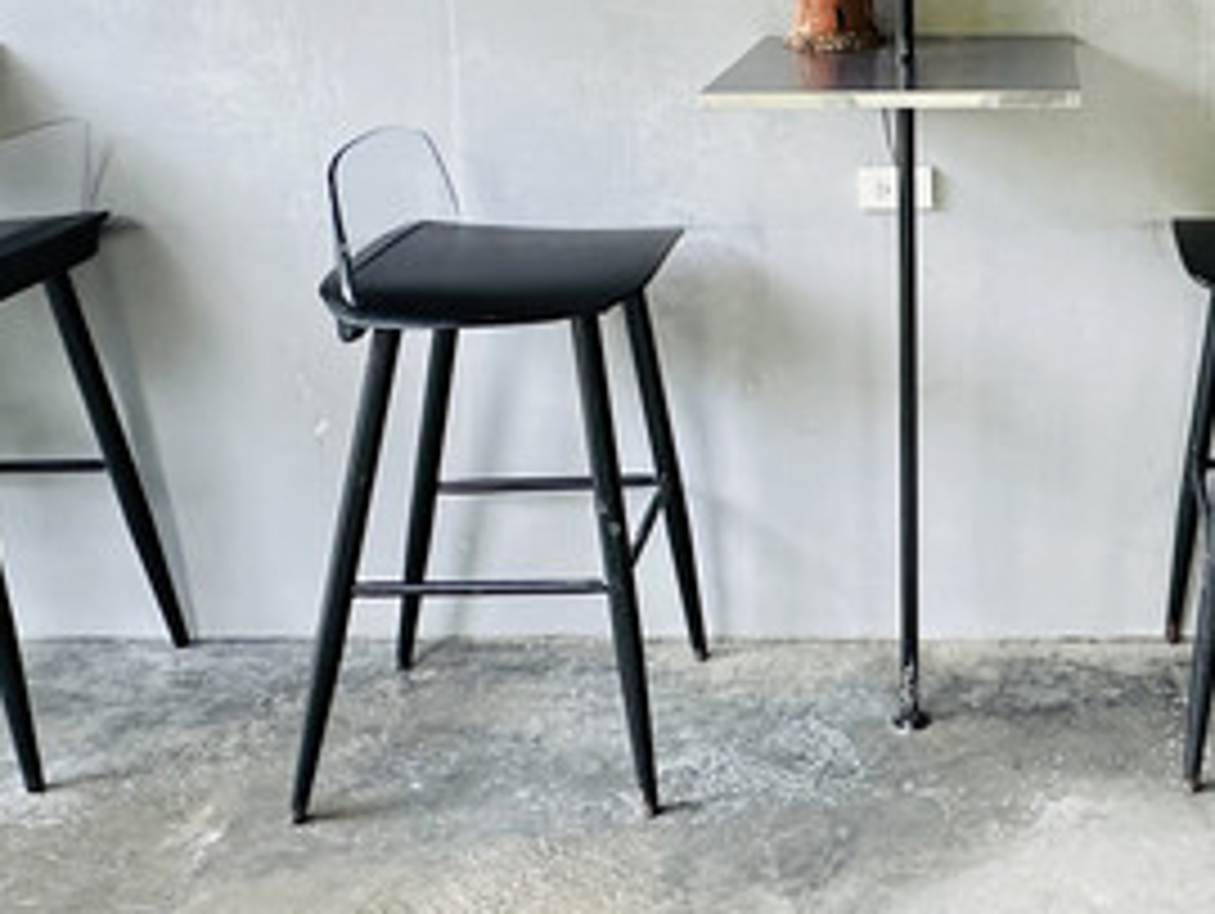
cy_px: 7
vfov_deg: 30.6
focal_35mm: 44
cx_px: 1040
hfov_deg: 40.4
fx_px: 1546
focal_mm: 2.22
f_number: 2.2
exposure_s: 1/120
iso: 320
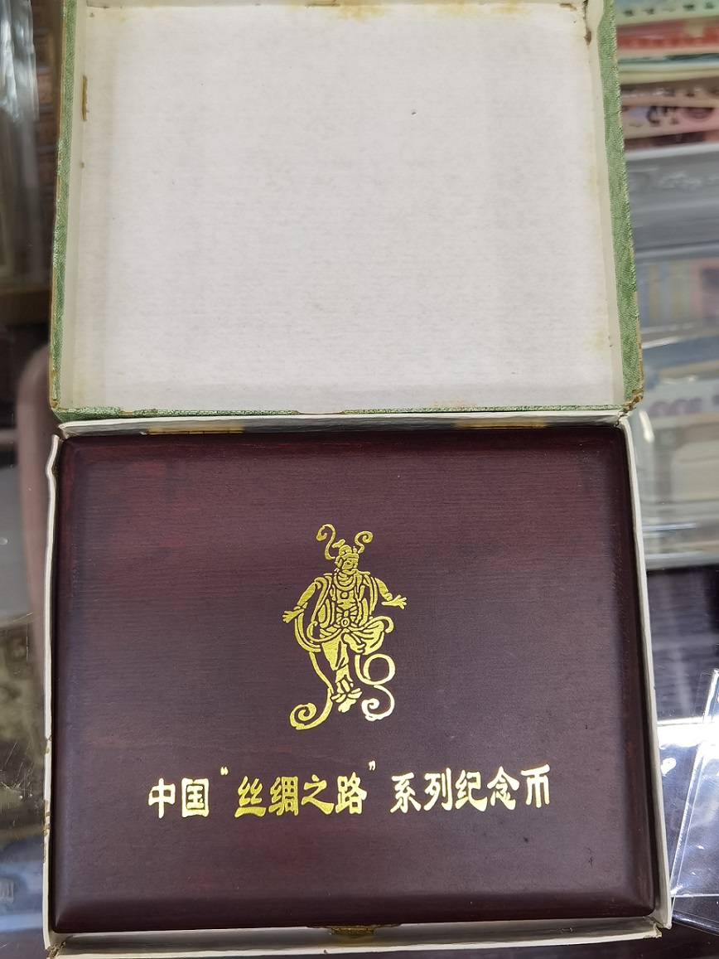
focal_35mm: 41
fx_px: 1135
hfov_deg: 35.1
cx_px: 360
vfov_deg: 45.8
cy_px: 480
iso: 320
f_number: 1.9
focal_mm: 6.71
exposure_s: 1/100
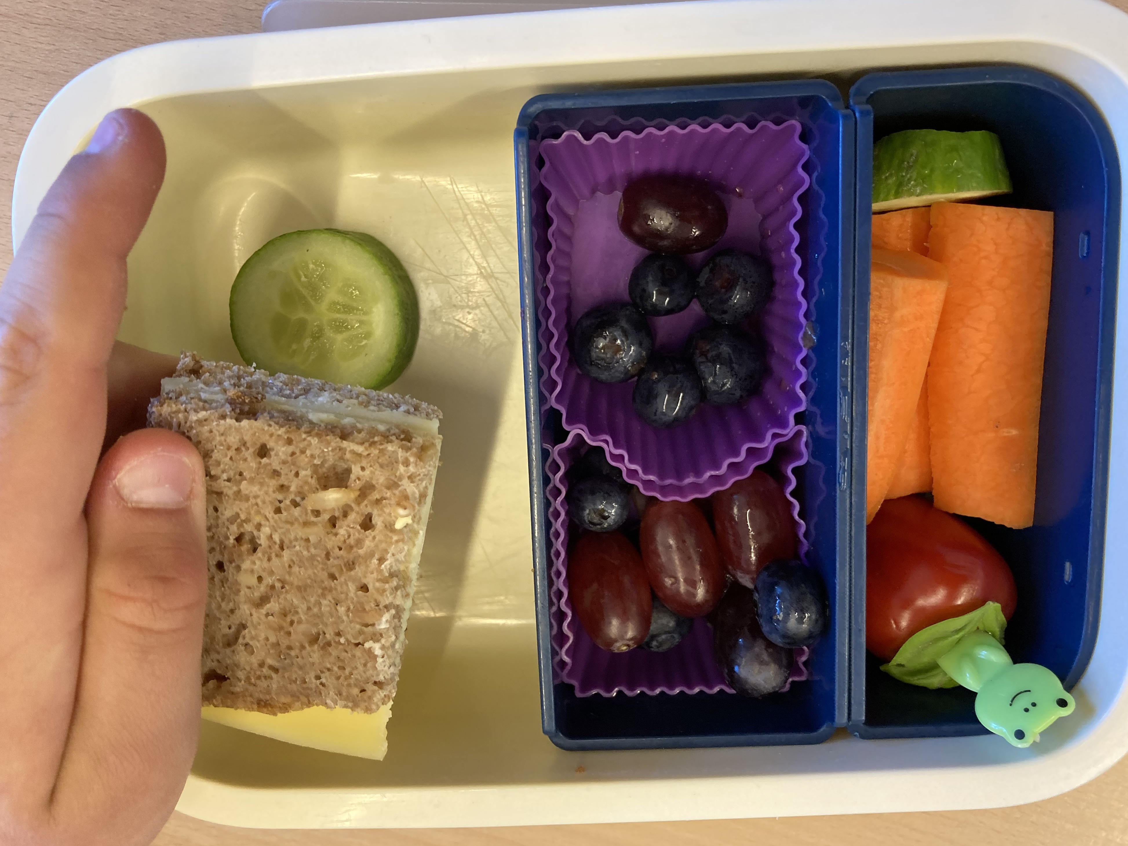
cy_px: 424
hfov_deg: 61.7
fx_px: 945
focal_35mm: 29
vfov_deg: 48.2
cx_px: 552
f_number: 1.8
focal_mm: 3.99
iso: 125
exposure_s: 1/50
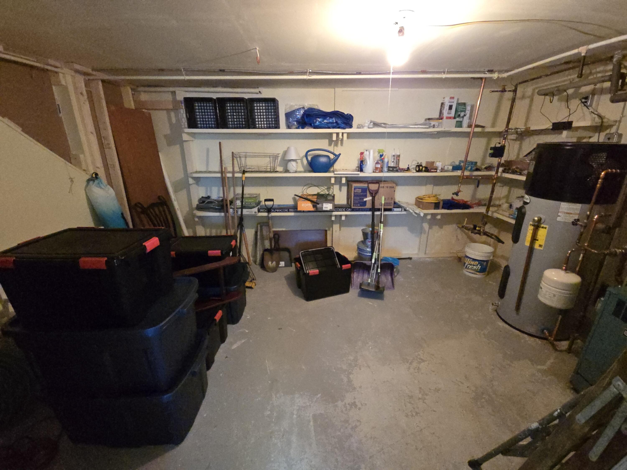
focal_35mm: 13
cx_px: 314
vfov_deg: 89.9
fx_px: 235
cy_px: 235
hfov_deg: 106.2
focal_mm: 2.2
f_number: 2.2
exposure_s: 1/60
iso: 1250
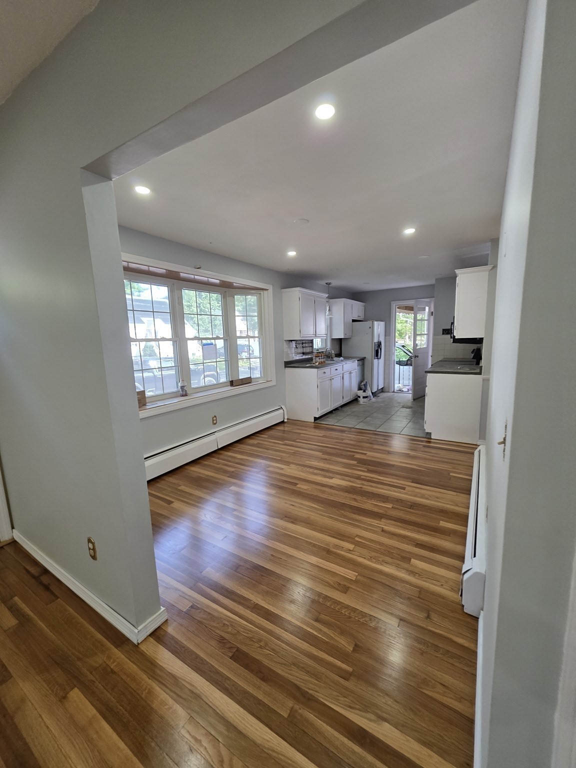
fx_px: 288
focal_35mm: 13
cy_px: 384
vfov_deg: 106.2
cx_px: 288
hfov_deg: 89.9
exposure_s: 1/120
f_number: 1.9
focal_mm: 2.2
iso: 160
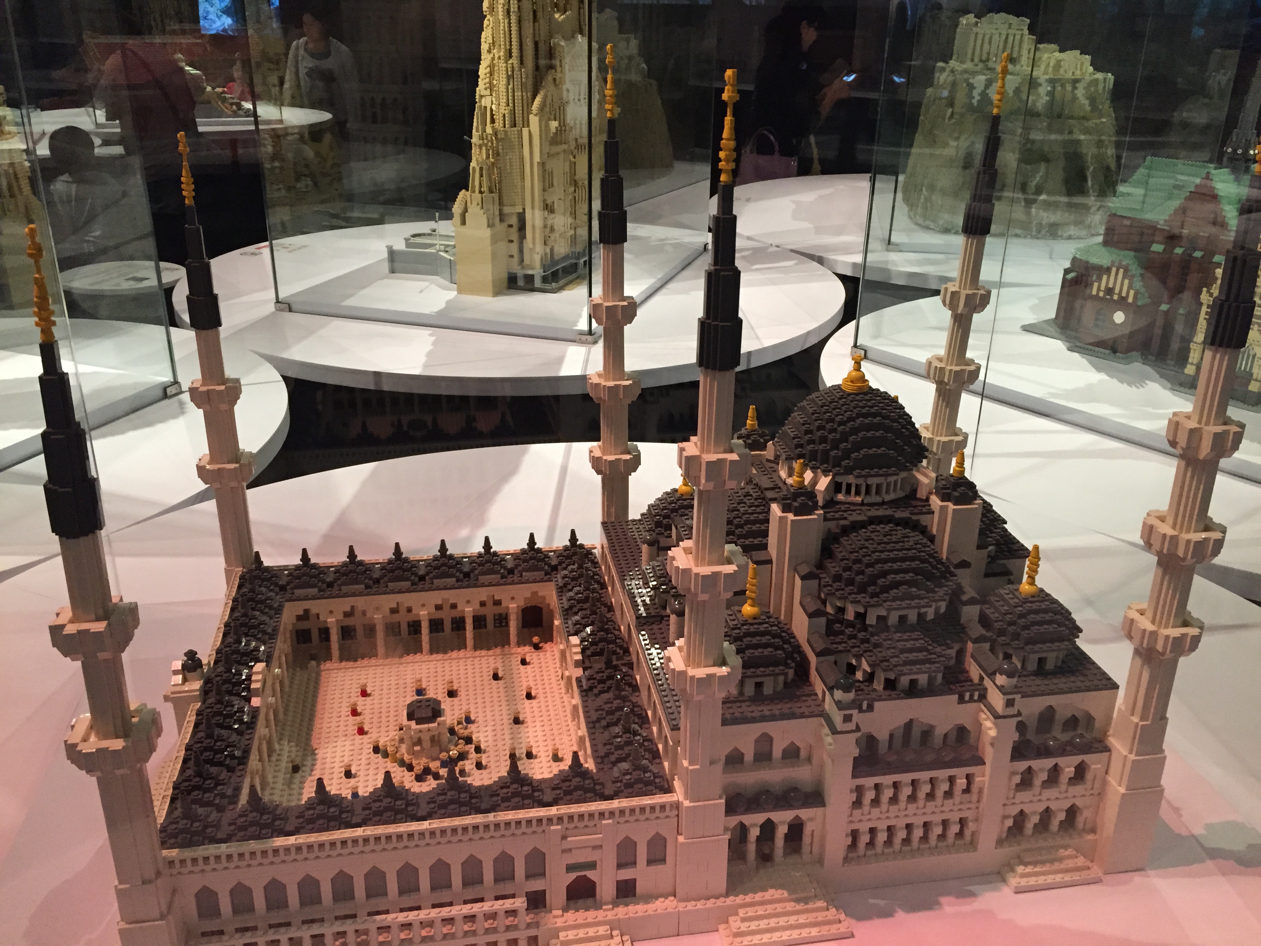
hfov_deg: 61.7
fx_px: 1056
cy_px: 473
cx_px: 630
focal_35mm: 29
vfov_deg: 48.2
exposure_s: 1/30
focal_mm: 4.15
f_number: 2.2
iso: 200
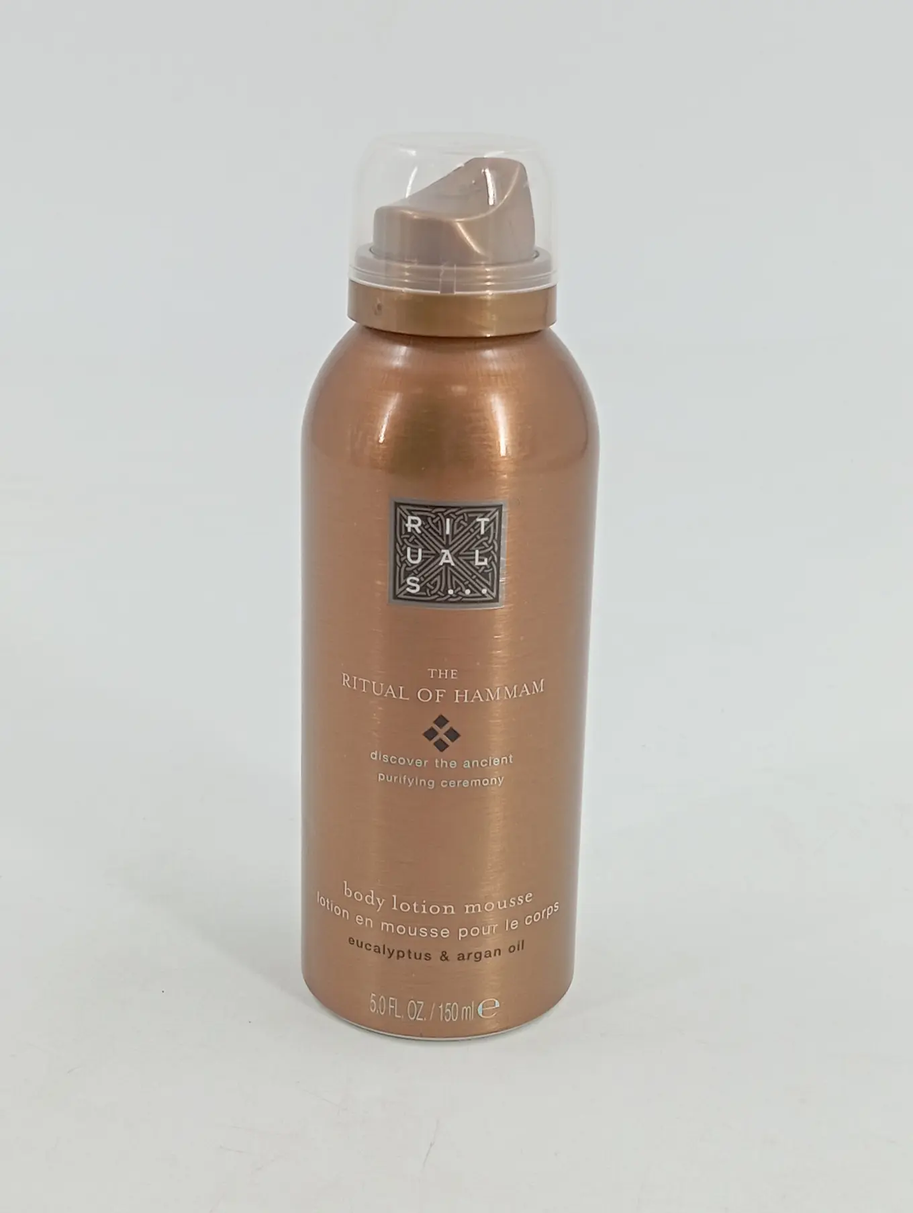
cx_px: 456
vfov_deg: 63.4
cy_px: 606
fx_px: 982
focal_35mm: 28
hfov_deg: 49.9
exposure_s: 1/100
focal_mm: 4.22
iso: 79
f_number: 1.8
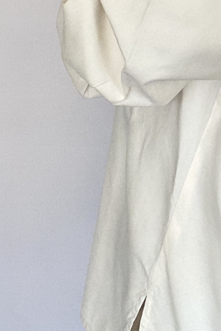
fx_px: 847
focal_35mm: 92
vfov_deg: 21.4
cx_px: 294
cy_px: 5
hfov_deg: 14.2
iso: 100
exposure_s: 1/96
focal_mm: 2.71
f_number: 2.2
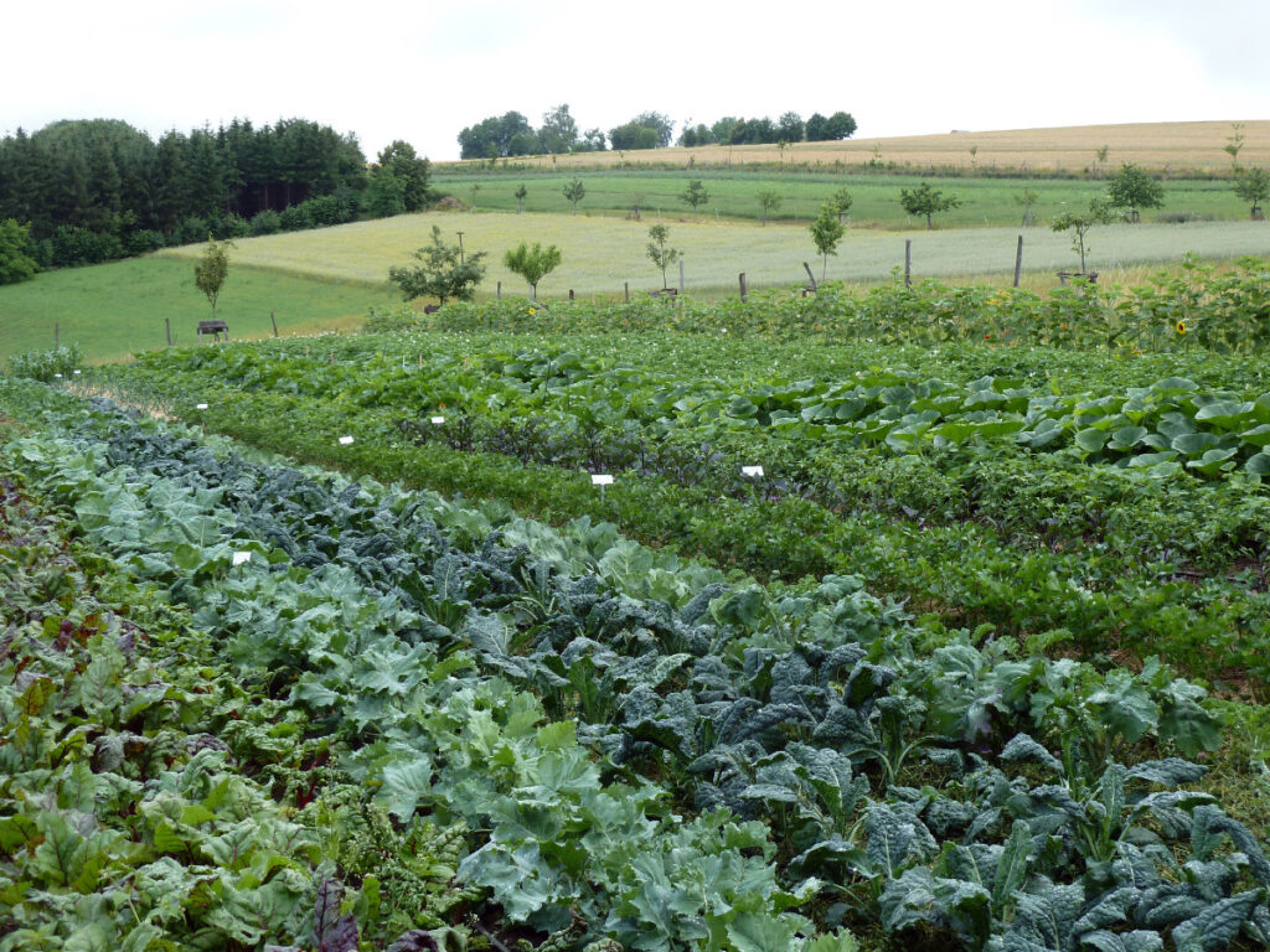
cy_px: 476
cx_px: 635
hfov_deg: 39.7
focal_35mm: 48
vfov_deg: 30.3
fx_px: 1761
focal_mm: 7.9
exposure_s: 1/125
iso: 80
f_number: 4
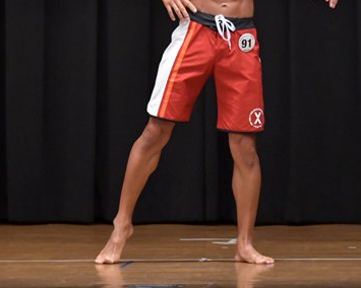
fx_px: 4754
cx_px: 179
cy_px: 65
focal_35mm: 445
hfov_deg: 4.3
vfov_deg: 3.5
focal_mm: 145
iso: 6400
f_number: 5.6
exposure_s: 1/400
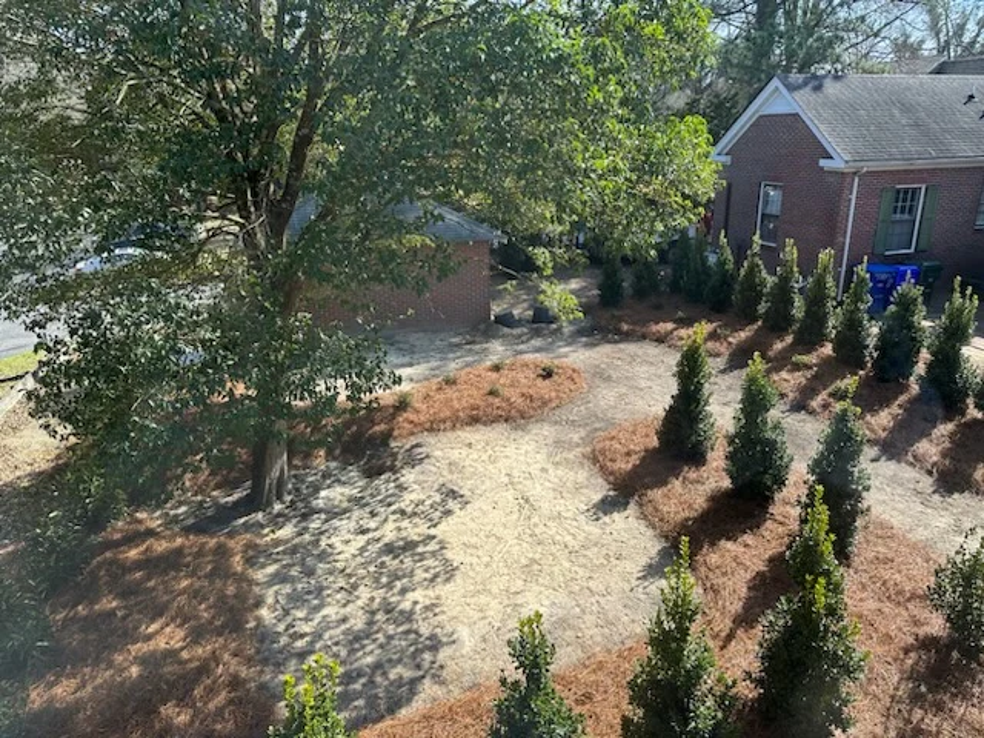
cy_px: 369
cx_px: 492
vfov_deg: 56.8
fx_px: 682
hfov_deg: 71.6
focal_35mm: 24
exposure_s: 1/1433
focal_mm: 6.86
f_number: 1.78
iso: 80
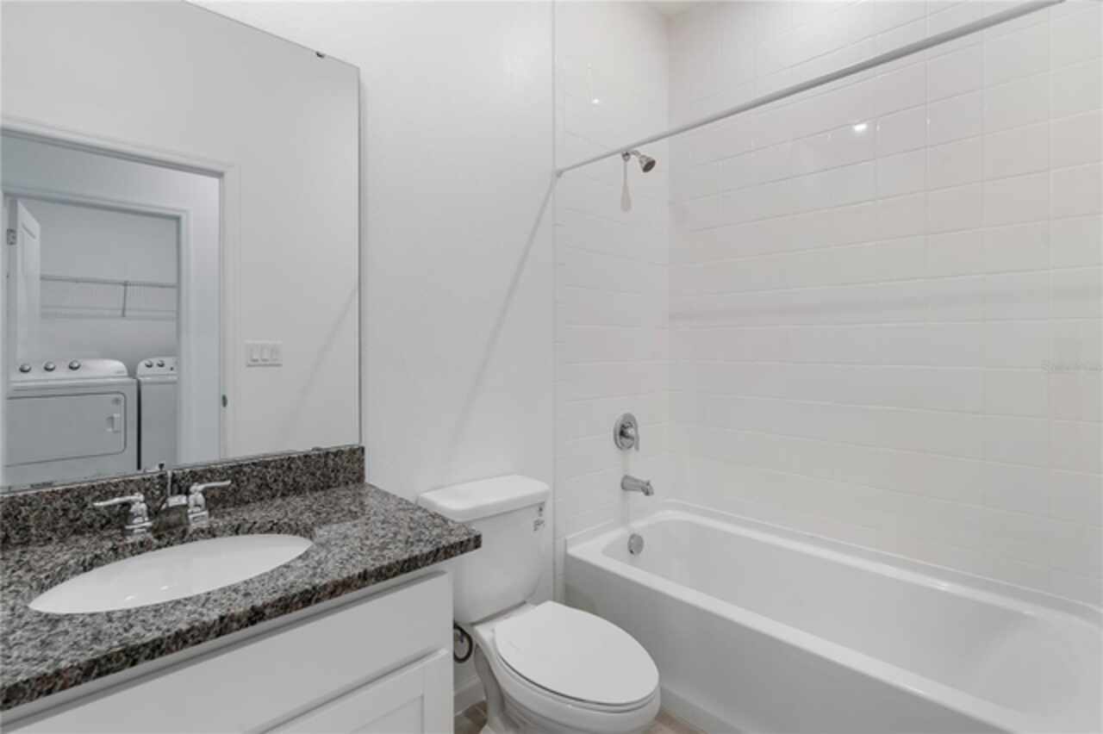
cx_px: 552
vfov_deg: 73.7
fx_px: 490
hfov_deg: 96.8
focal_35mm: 16
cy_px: 367
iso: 100
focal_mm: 16
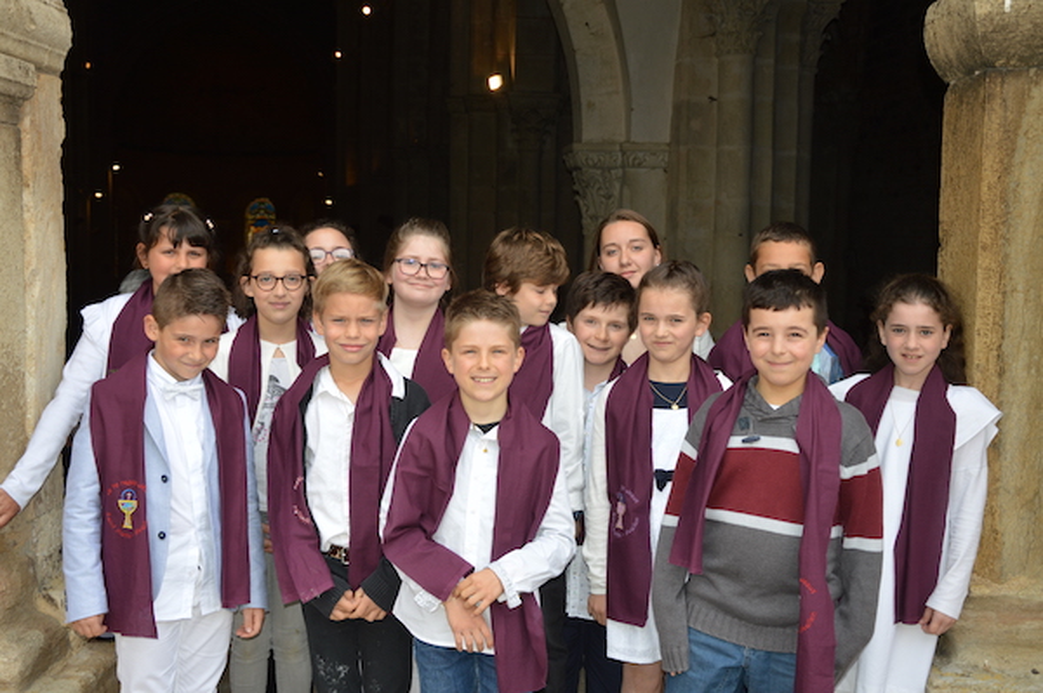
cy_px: 346
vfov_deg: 28.0
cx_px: 522
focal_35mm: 48
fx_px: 1389
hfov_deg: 41.1
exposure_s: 1/200
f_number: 5
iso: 100
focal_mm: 32
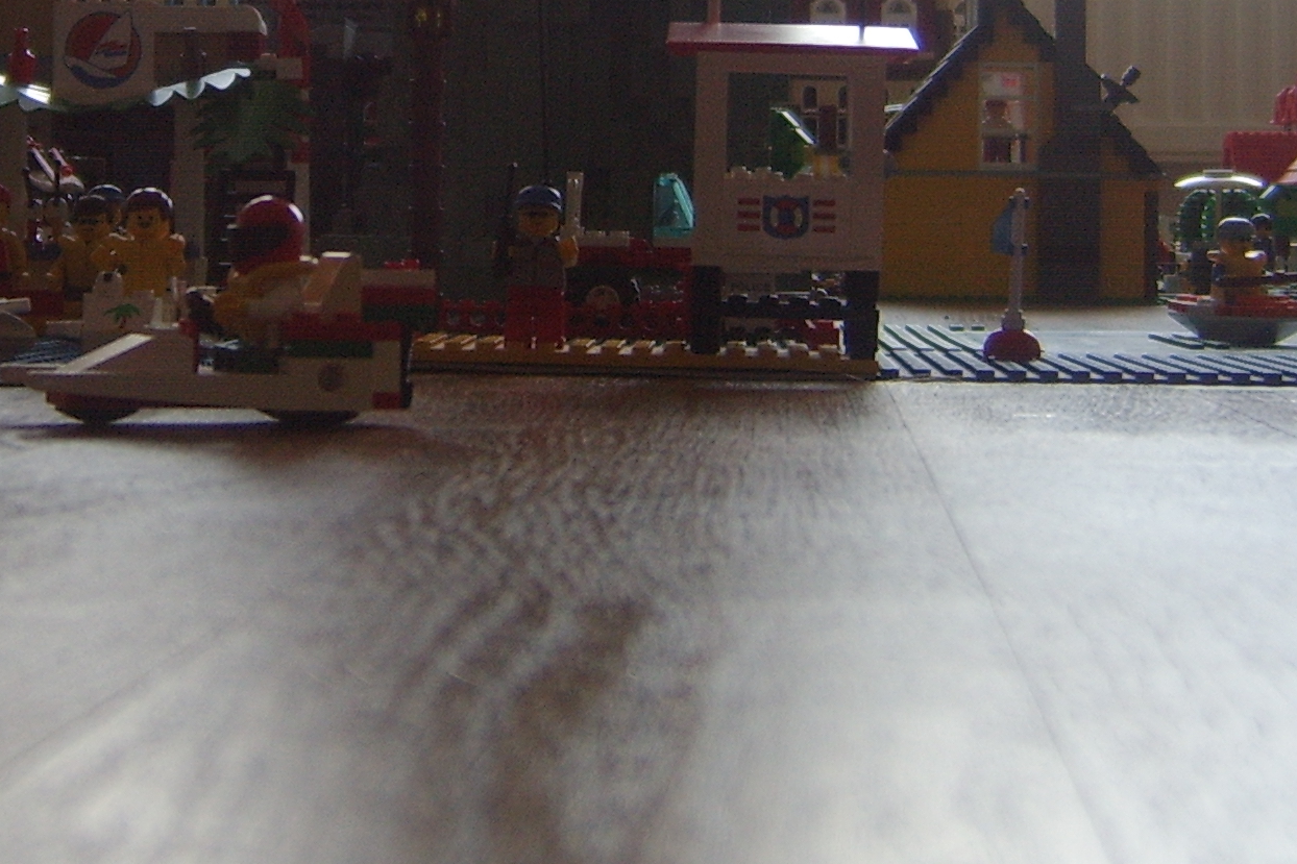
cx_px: 288
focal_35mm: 73
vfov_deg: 18.1
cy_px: -30
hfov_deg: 27.2
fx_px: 2629
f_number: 2.7
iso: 100
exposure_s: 1/65
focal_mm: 8.13
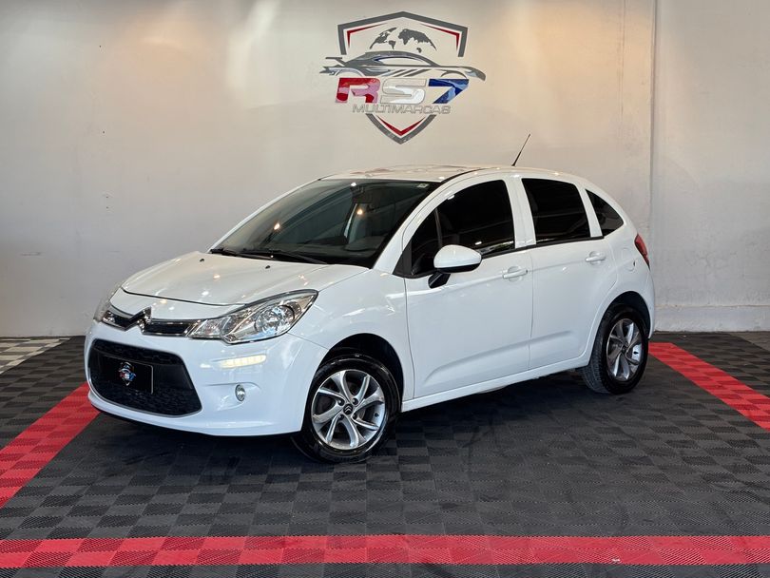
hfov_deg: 36.8
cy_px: 289
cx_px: 385
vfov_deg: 28.0
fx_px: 1157
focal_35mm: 52
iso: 32
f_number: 1.6
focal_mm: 5.96
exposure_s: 1/243
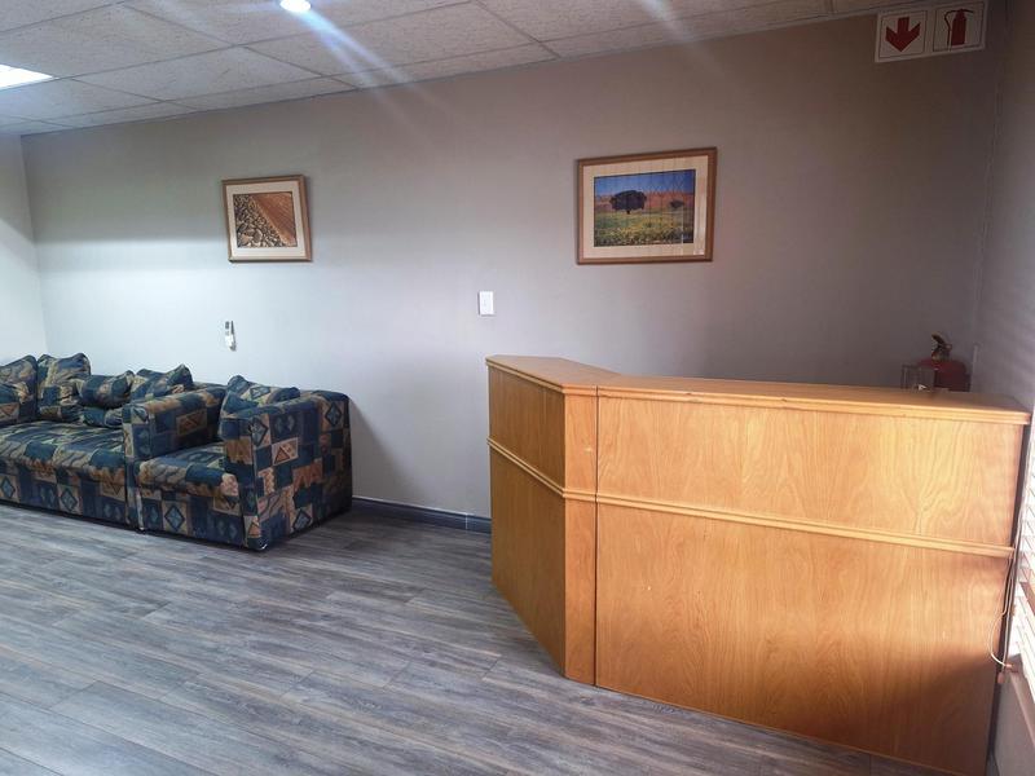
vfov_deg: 58.9
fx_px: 688
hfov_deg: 73.9
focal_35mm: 23
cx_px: 518
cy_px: 388
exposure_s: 1/50
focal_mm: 5.54
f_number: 1.8
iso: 200
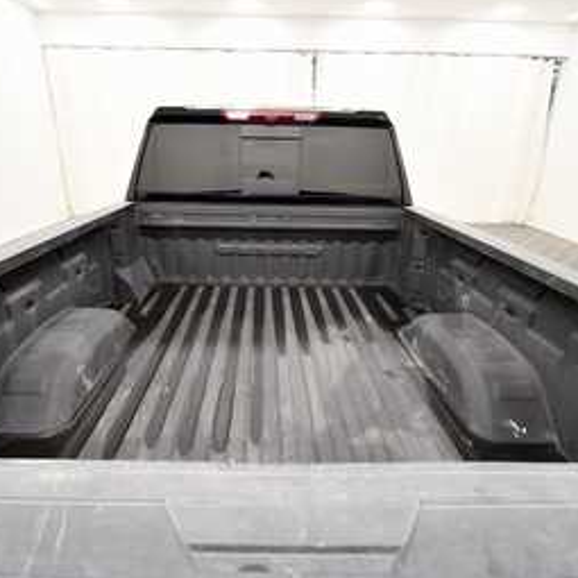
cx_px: 274
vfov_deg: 74.8
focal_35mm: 20
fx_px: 378
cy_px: 287
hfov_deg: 74.8
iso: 1400
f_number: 4.5
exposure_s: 1/125
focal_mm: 10
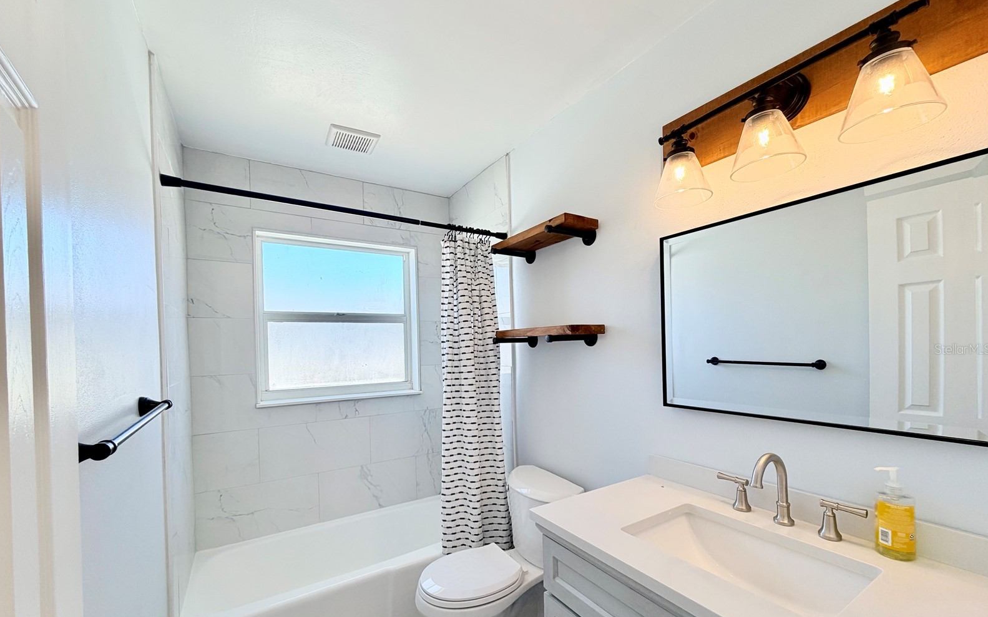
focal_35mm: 15
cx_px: 494
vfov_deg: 74.4
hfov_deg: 101.5
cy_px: 349
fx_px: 404
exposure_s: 1/120
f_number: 2.2
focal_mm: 2.22
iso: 64
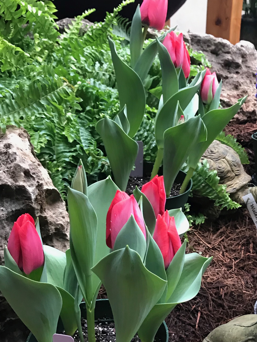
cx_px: 201
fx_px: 436
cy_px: 252
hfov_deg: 32.1
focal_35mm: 44
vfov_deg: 41.8
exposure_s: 1/15
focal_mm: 3.99
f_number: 1.8
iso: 50
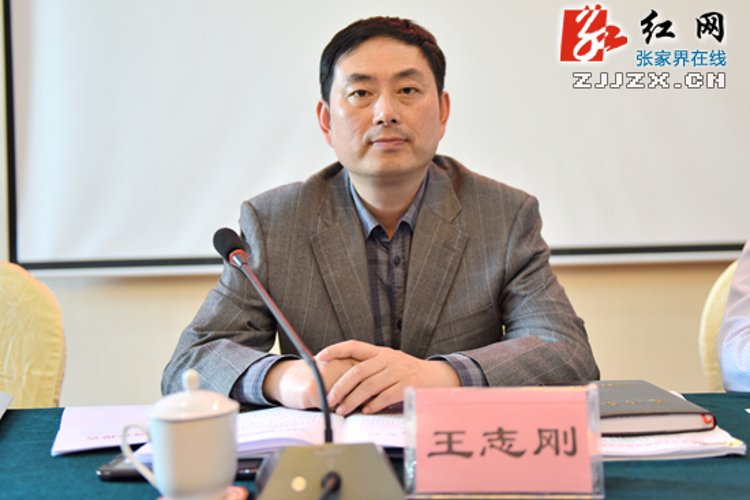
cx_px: 375
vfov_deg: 29.9
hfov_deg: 43.6
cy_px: 250
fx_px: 938
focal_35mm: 45
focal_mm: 45
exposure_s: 1/100
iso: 800
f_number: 2.8
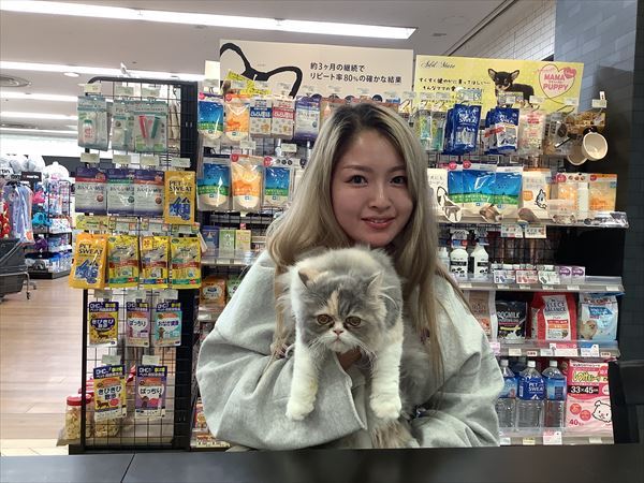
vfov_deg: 45.4
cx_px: 322
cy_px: 242
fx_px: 577
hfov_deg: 58.4
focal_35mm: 31
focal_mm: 3.3
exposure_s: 1/60
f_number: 2.4
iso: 100
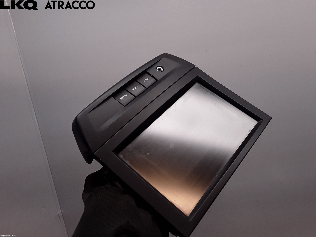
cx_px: 158
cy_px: 118
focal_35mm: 28
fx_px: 256
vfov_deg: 49.7
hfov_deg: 63.4
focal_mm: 2.91
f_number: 1.9
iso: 100
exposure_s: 1/396
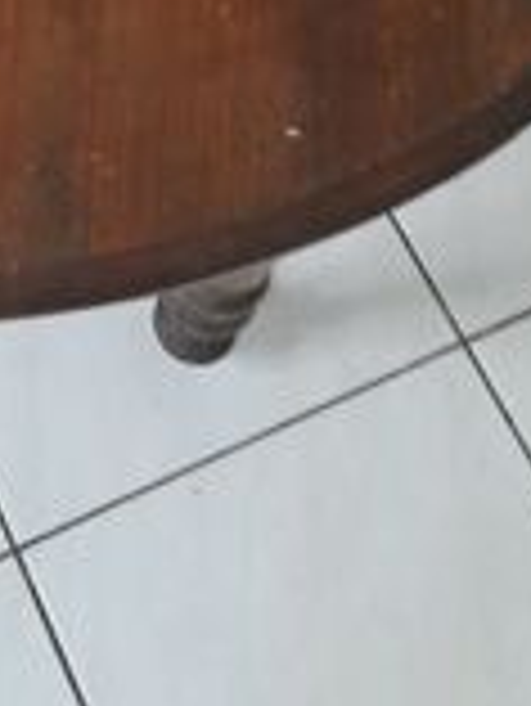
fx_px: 2083
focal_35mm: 102
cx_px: -126
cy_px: -369
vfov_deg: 17.3
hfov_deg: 14.0
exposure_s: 1/20
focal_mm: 4.6
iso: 800
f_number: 2
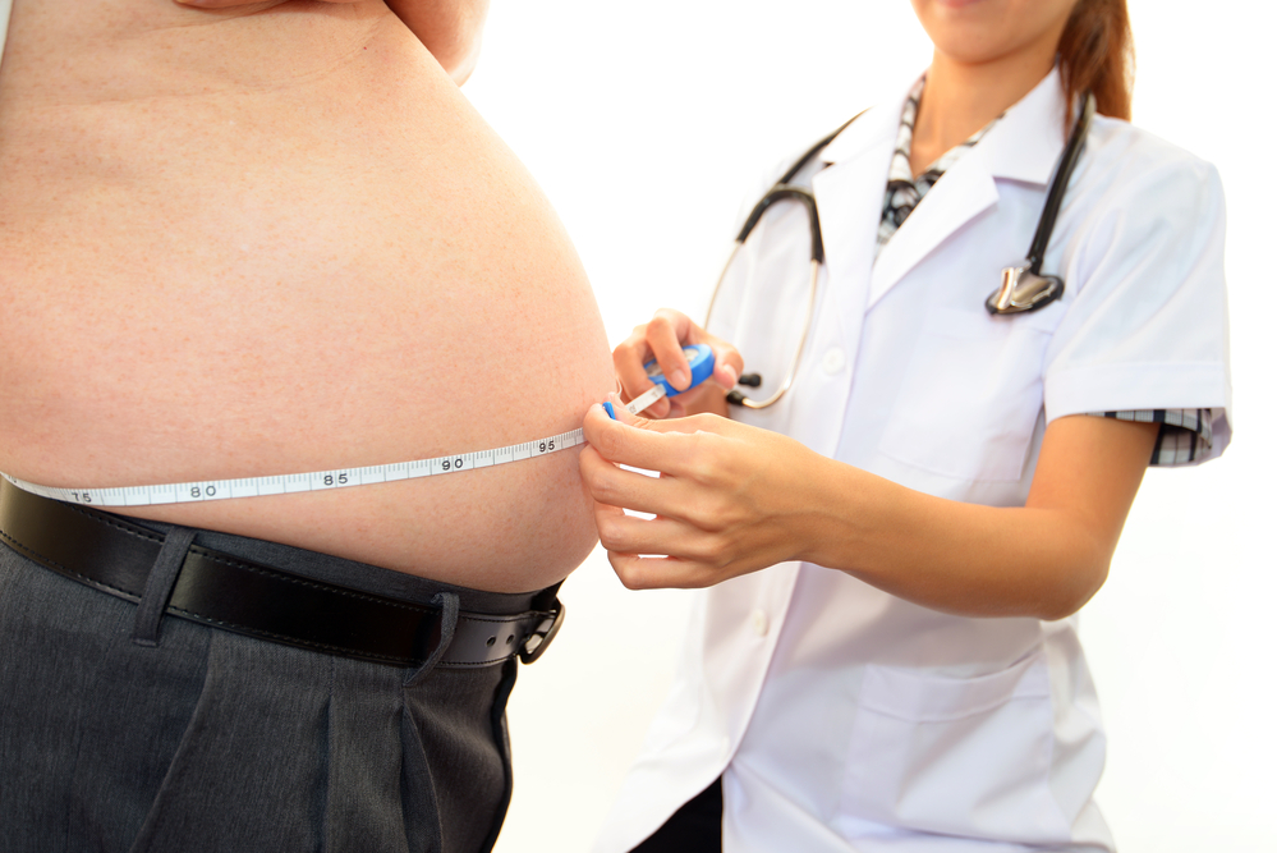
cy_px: 426
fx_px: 1029
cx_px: 638
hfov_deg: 63.6
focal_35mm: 29
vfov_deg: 45.0
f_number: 4
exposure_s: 1/60
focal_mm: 29
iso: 100
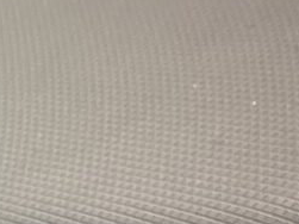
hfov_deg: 8.0
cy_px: 349
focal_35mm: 237
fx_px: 2046
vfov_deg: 6.2
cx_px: -284
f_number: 2.4
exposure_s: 1/40
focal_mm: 3.3
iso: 400
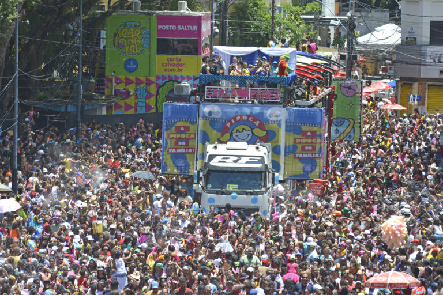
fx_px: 2461
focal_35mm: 200
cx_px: 222
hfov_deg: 10.3
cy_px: 148
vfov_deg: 6.9
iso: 200
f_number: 9
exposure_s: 1/640
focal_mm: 200
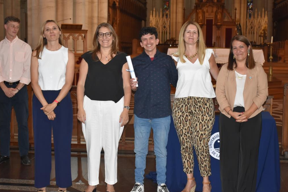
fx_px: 488
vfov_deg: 22.3
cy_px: 97
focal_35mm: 61
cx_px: 145
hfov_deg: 32.9
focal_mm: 40
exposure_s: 1/60
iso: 1600
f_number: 5.6
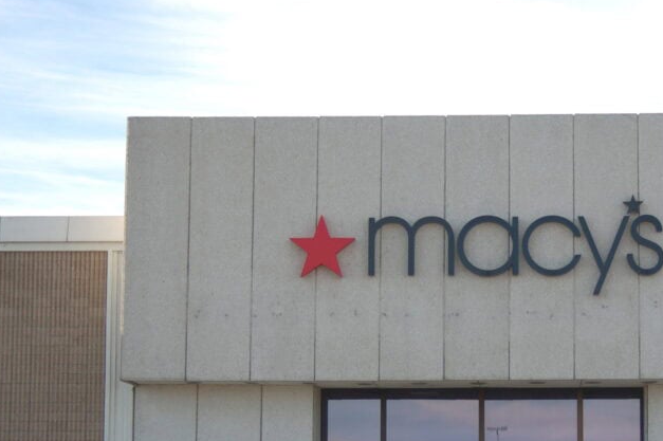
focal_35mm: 98
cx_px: 496
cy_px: 321
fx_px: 1803
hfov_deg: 20.7
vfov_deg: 13.9
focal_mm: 40
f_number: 4
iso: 200
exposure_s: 1/800
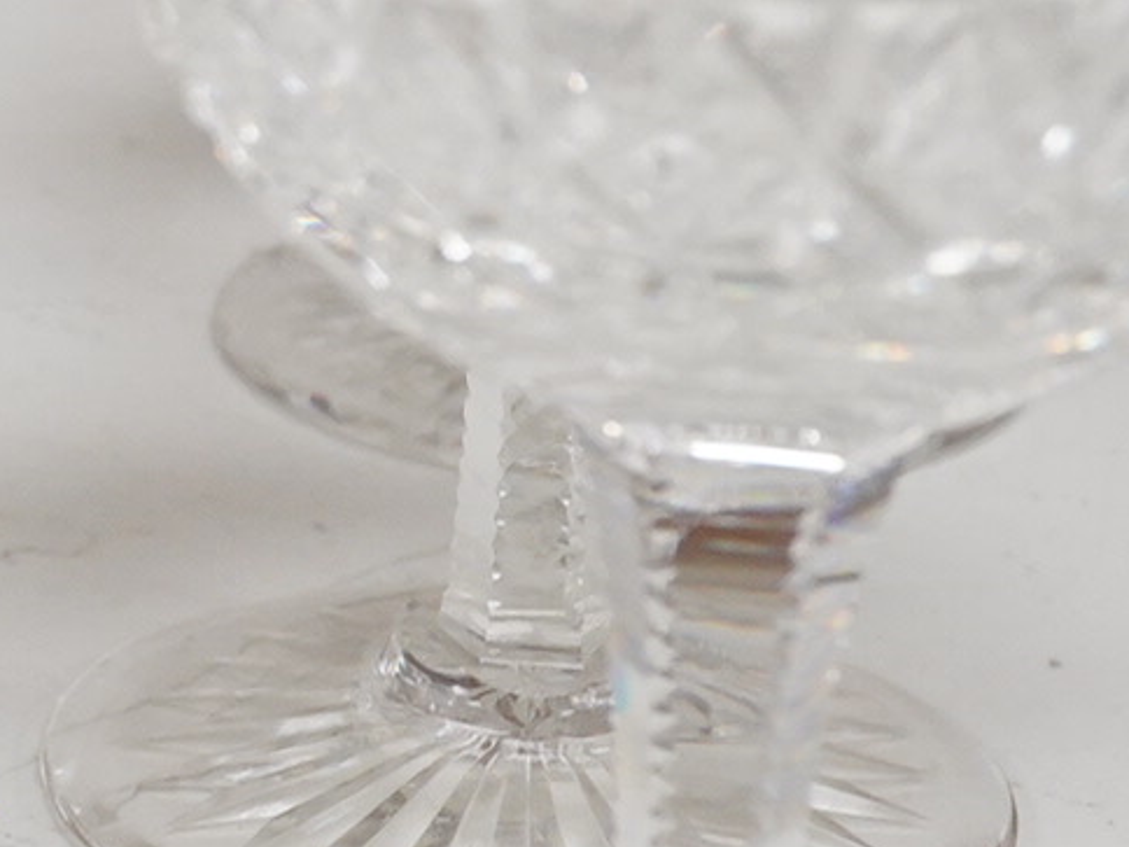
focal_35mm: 176
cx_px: -1015
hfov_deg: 10.5
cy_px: 16
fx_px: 5740
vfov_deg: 8.4
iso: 2500
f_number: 13
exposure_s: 1/160
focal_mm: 30
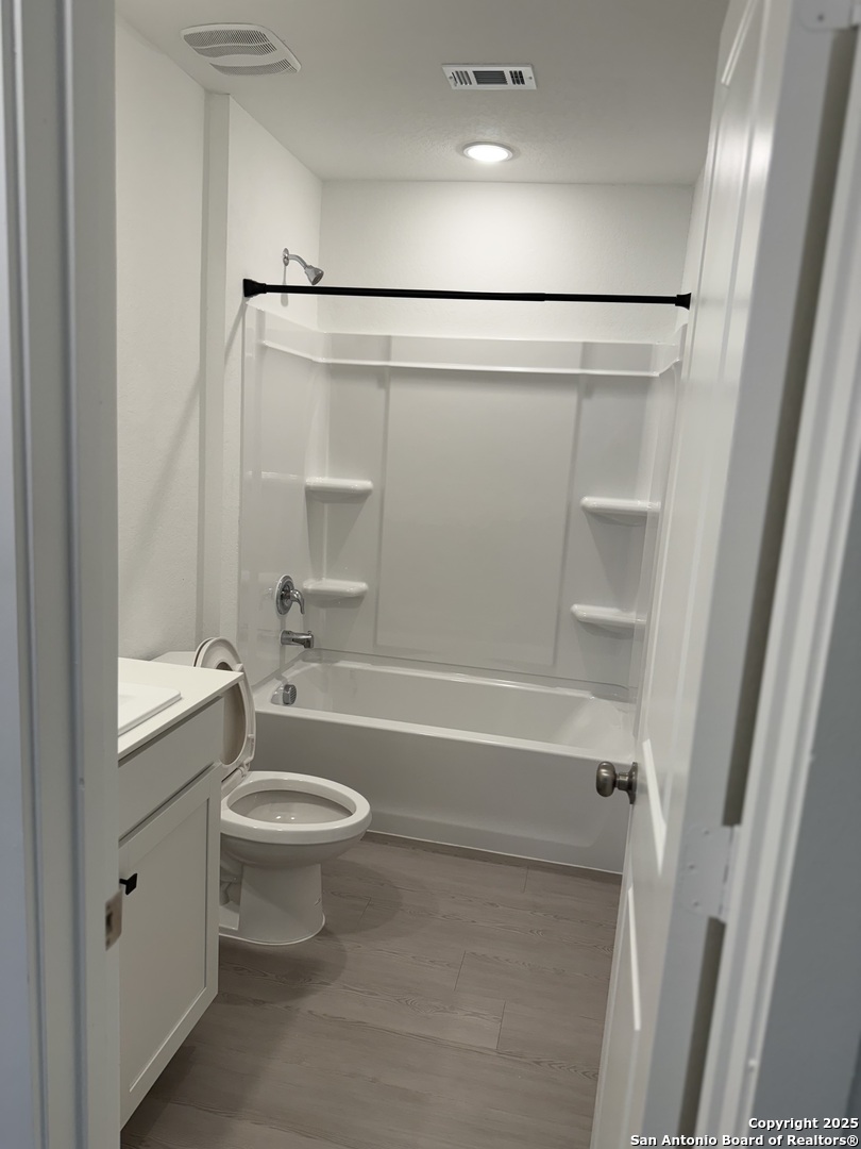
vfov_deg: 71.6
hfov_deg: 56.8
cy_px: 574
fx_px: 796
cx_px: 430
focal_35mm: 24
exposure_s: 1/121
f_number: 1.78
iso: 80
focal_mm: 6.76
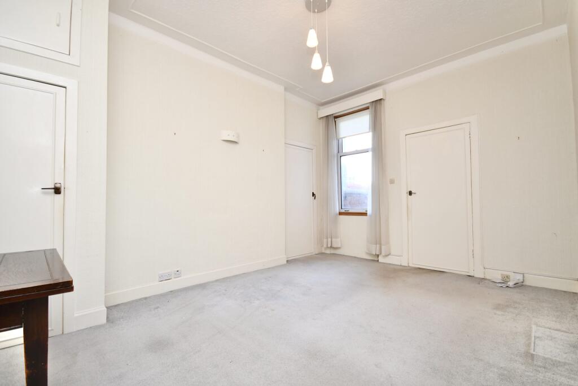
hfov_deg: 100.4
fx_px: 241
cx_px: 289
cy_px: 193
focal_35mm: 15
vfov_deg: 77.3
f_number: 4
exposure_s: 1/60
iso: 500
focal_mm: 10
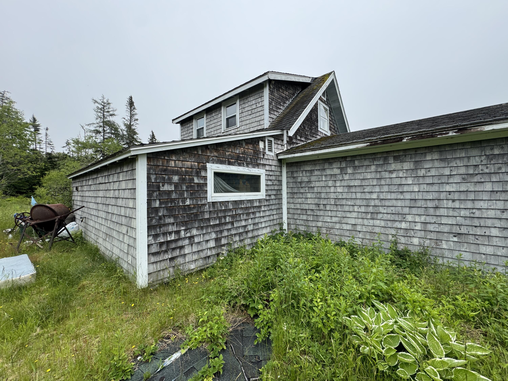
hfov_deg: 102.1
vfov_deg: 85.7
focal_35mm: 14
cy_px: 190
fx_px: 205
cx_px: 254
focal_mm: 2.22
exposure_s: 1/556
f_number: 2.2
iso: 40
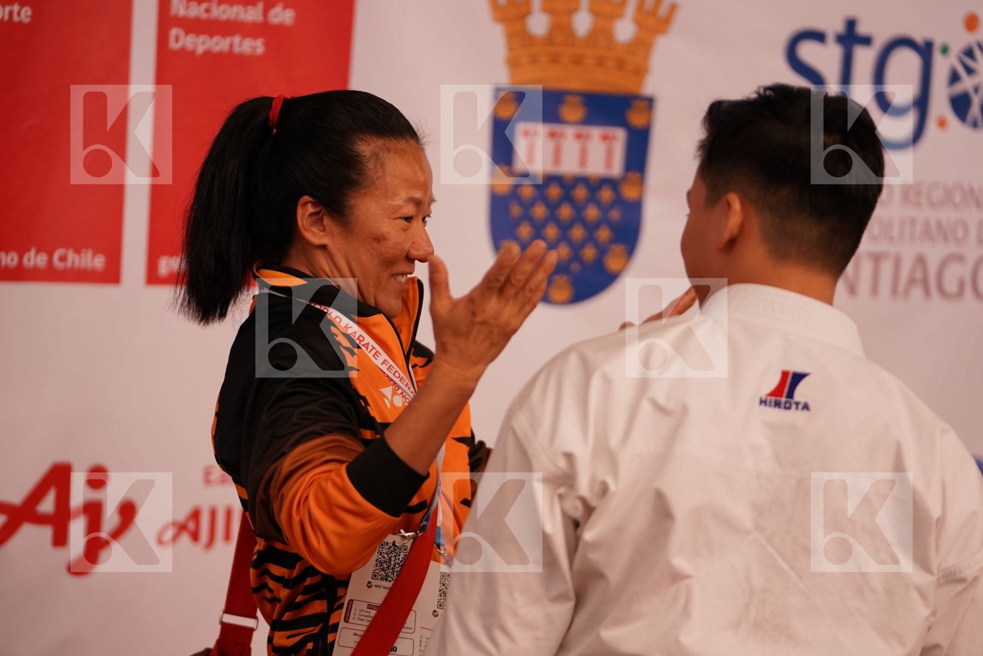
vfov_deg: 12.6
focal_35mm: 109
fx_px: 2976
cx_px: 492
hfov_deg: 18.8
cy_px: 328
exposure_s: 1/500
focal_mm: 109
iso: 800
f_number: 2.8
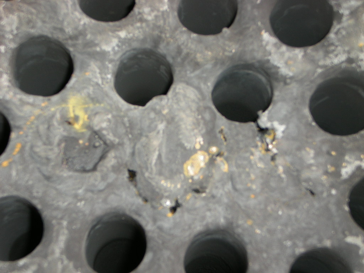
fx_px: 1199
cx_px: 182
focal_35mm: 114
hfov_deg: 17.3
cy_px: 136
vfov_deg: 13.0
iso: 50
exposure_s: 1/128
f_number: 5.9
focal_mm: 18.9
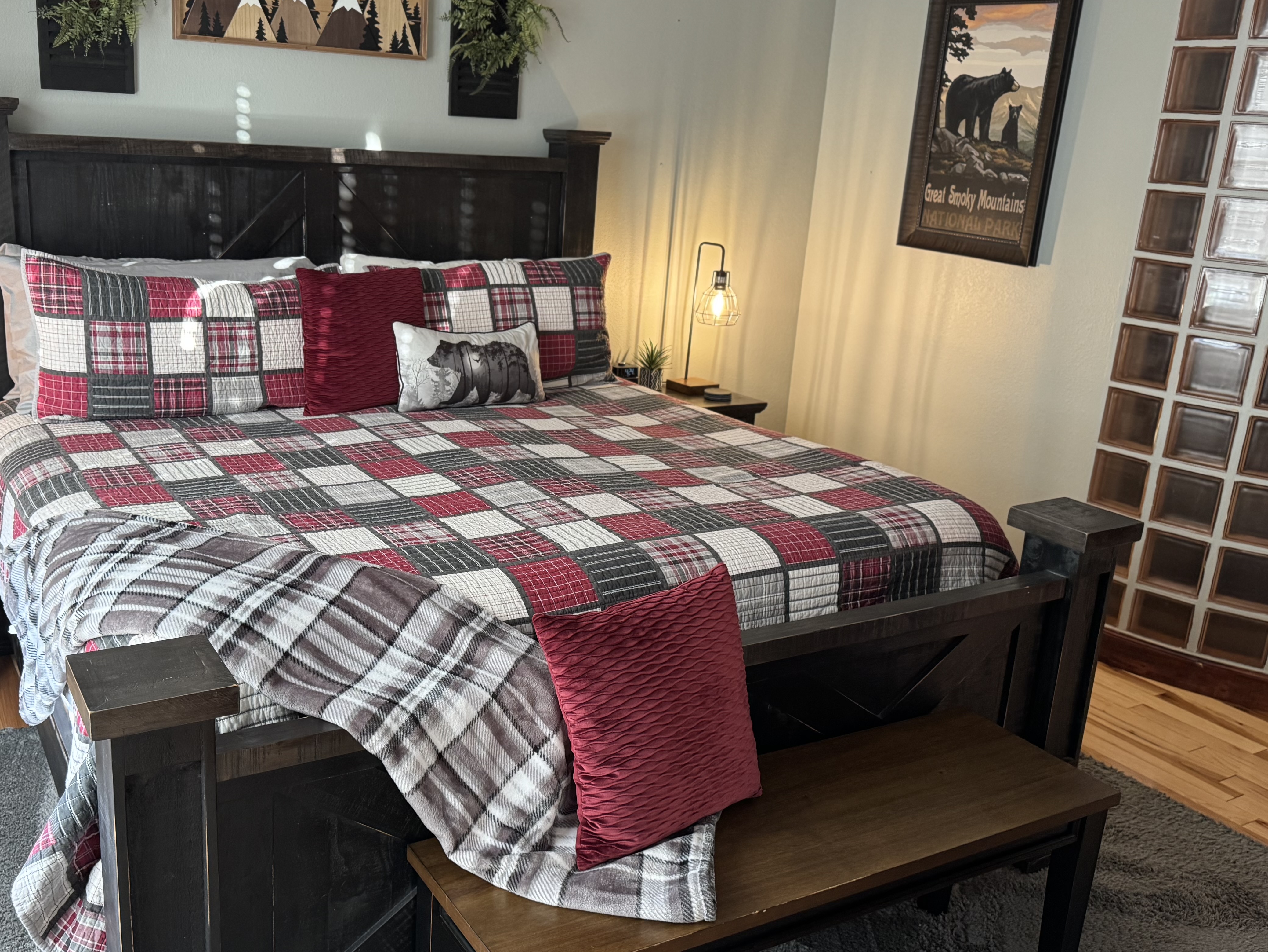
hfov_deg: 55.1
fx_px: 1209
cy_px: 490
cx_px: 539
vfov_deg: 42.9
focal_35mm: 33
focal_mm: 6.76
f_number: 1.78
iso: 250
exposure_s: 1/60
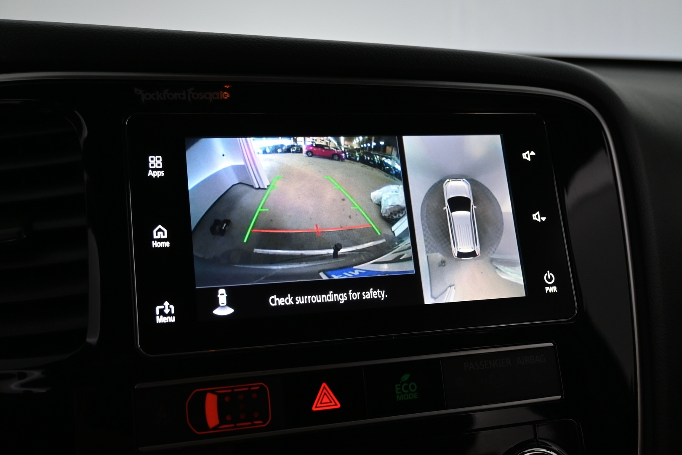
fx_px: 753
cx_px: 341
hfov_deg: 48.7
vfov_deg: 33.6
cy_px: 228
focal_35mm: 40
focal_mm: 26.5
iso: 800
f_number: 4.5
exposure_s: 1/50
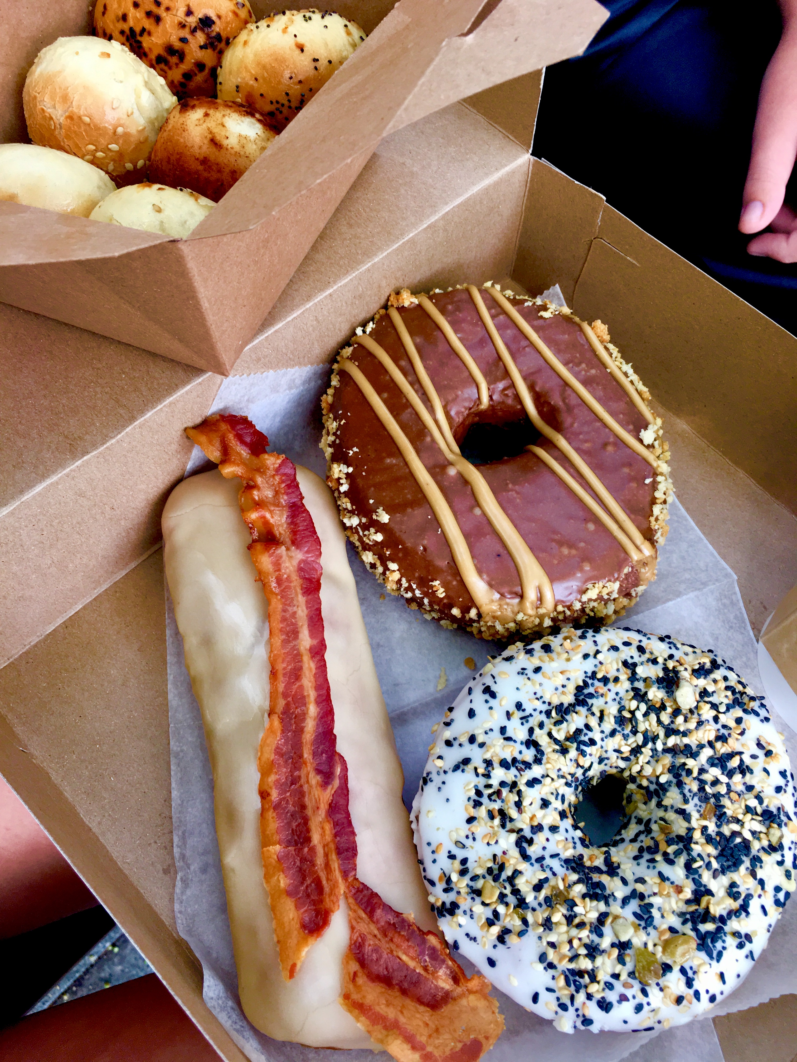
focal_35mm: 29
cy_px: 531
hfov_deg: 48.2
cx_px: 398
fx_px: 890
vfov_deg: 61.7
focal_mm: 4.15
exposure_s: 1/120
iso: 40
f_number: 2.2
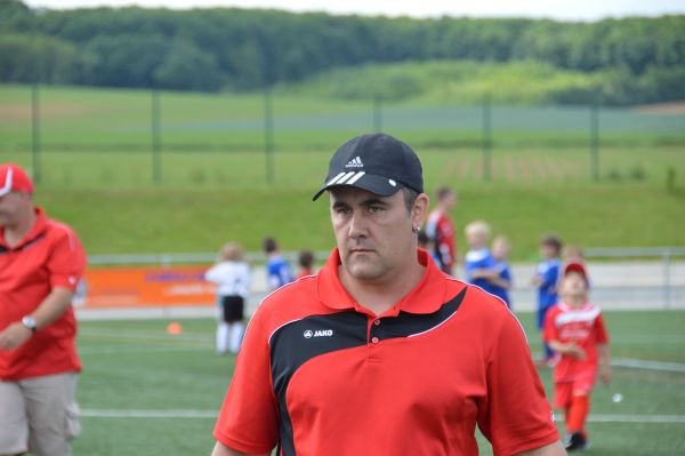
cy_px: 228
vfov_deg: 7.0
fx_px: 3707
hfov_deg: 10.6
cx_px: 342
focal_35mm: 195
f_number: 5.6
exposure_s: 1/640
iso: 400
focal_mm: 130
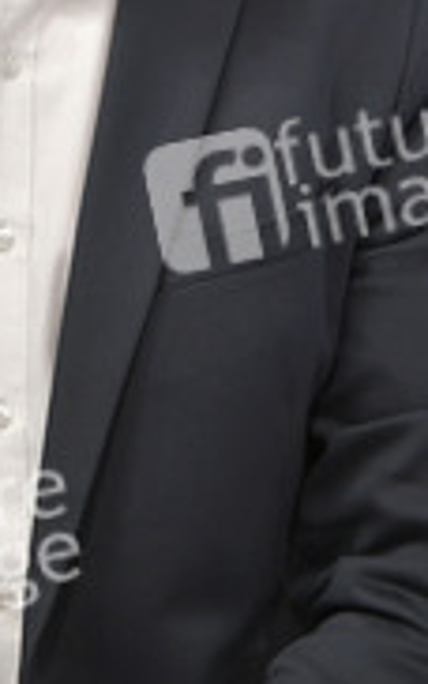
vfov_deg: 16.3
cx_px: -4
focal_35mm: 125
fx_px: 2329
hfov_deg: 10.4
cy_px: -4
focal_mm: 56
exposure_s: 1/200
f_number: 6.3
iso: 2500
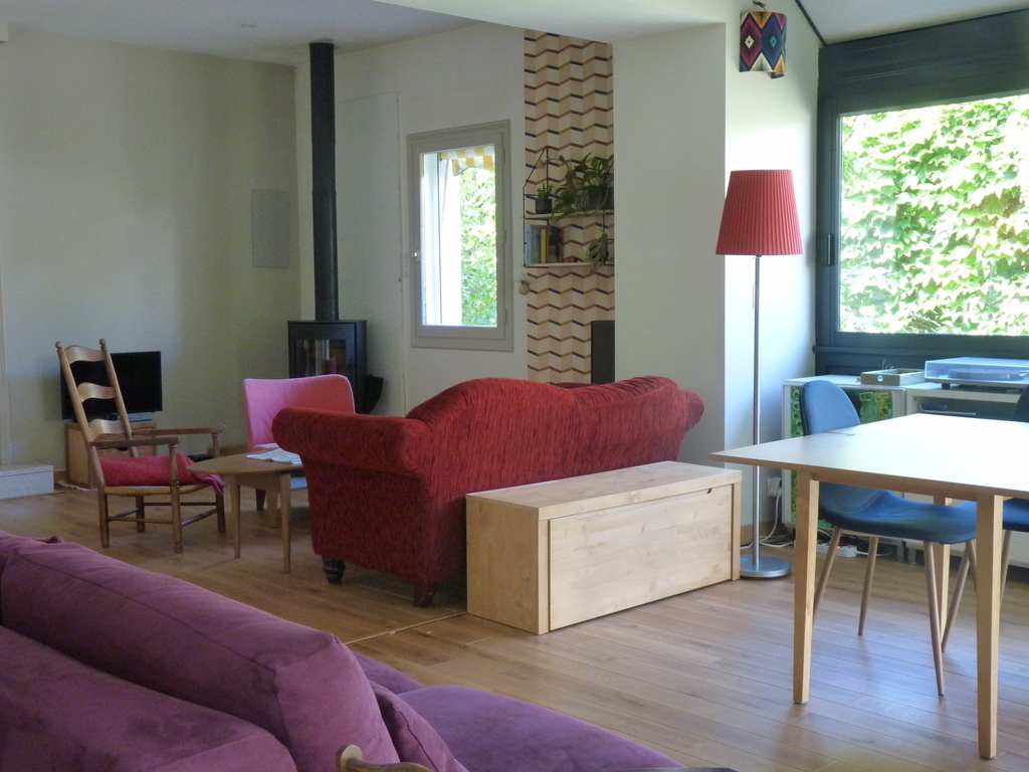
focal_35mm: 42
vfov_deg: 34.3
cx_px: 514
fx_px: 1248
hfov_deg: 44.8
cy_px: 386
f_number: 3
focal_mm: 7.4
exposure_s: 1/30
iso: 400
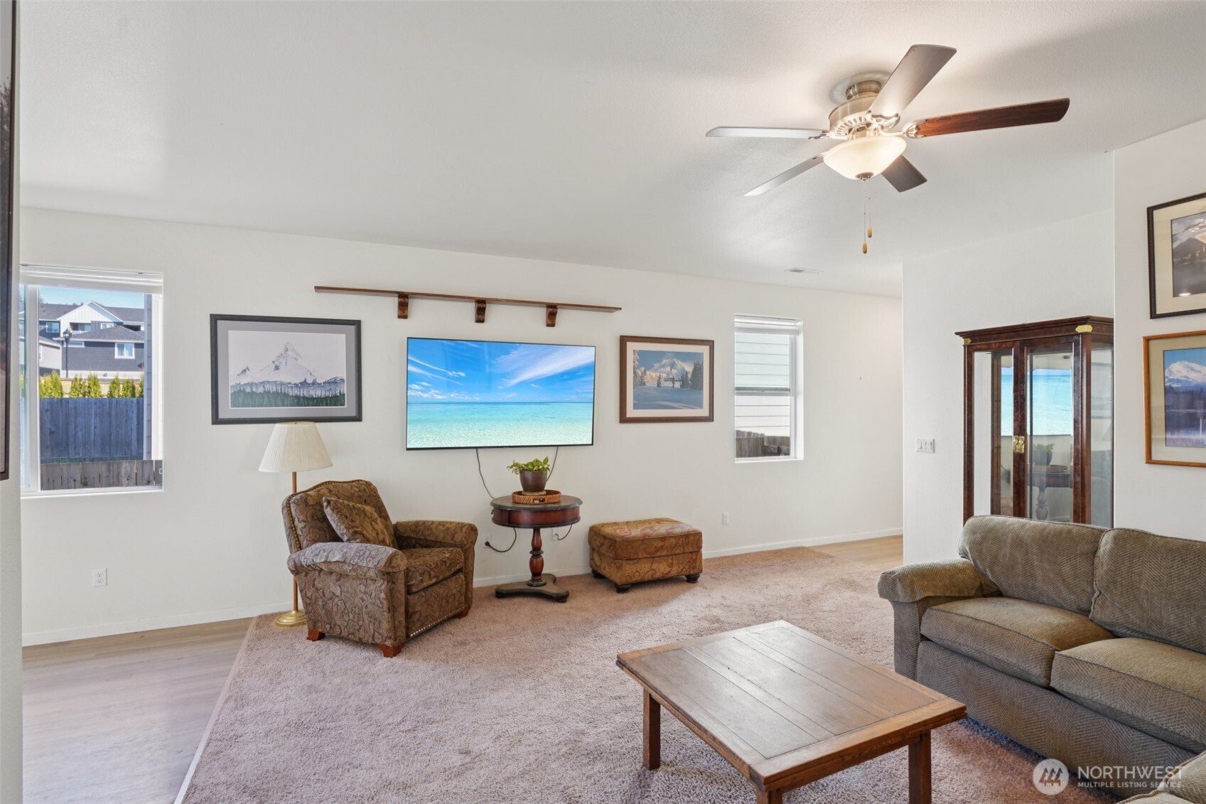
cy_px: 402
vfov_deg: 70.4
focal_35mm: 17
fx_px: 569
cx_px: 603
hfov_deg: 93.3
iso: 400
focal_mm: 17
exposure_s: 1/13
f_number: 8
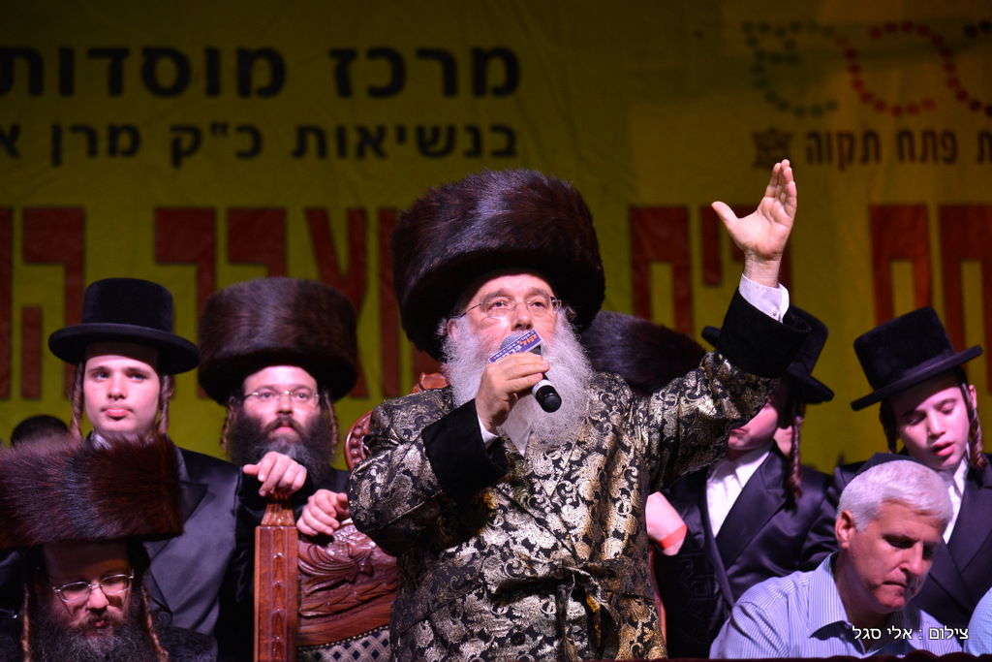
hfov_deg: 17.1
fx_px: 3307
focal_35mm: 120
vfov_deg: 11.4
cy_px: 331
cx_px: 496
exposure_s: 1/160
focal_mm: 120
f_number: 4.5
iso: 1250
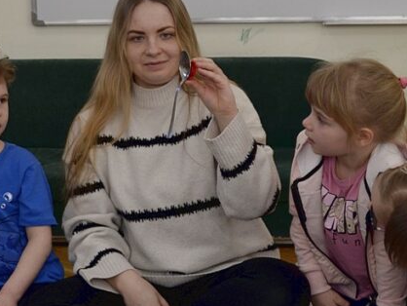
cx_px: 174
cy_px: -13
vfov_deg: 12.9
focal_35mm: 113
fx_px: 1329
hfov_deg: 17.4
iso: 400
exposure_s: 1/100
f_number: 5
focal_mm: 32
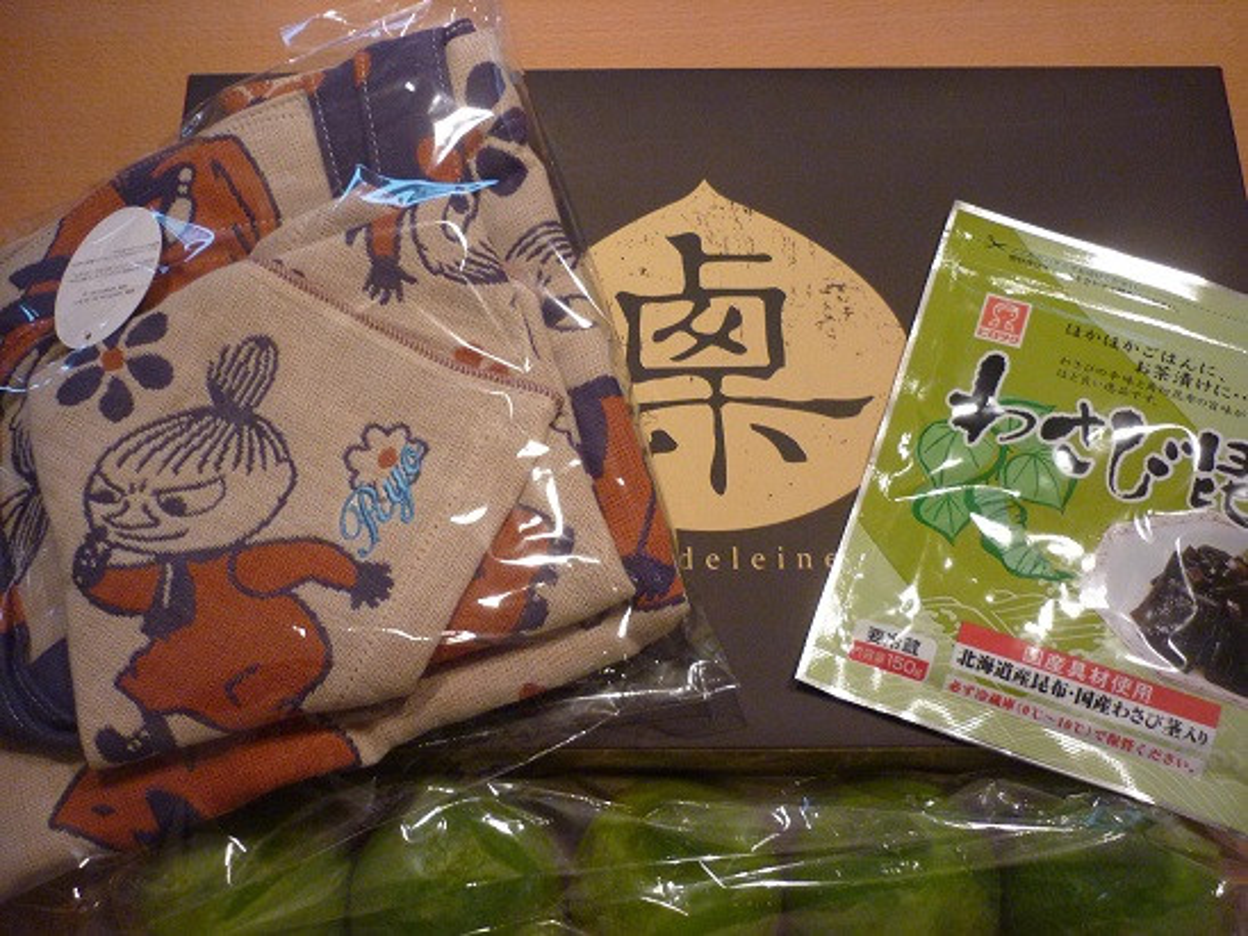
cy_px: 468
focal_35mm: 33
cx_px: 624
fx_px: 1190
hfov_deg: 55.4
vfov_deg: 42.9
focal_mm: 5.5
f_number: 2.8
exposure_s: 1/30
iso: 400
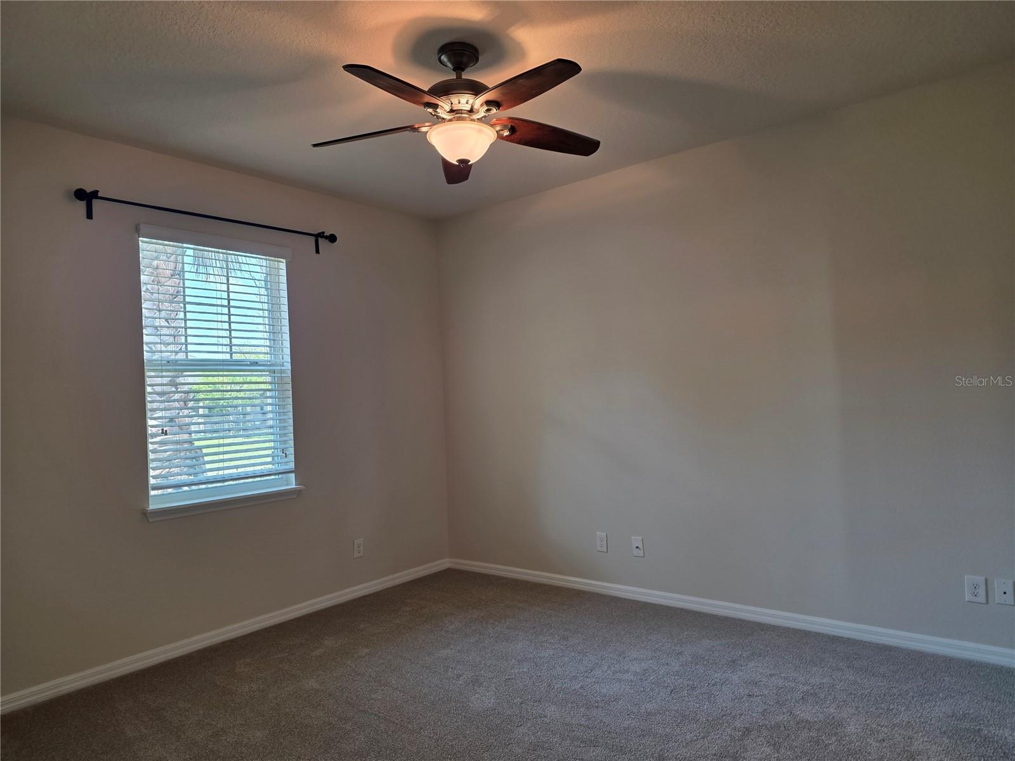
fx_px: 674
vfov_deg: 58.9
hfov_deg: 73.9
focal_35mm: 23
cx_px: 508
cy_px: 380
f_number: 1.7
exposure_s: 1/120
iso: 100
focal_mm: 6.3
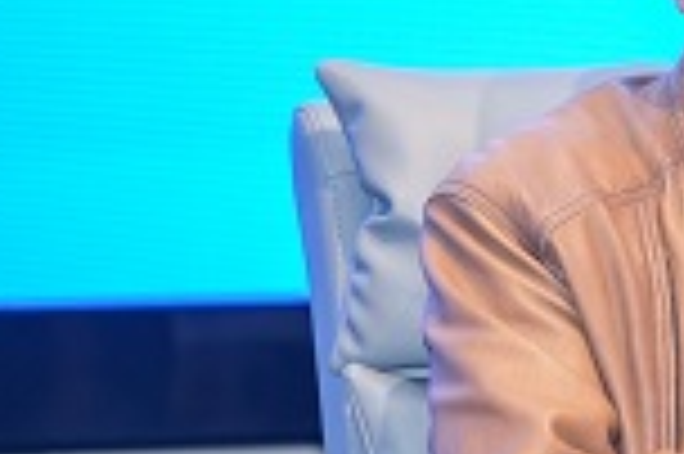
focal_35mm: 732
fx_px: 13893
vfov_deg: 1.9
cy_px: 166
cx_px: 981
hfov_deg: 2.8
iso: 500
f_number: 2.8
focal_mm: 165
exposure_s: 1/160
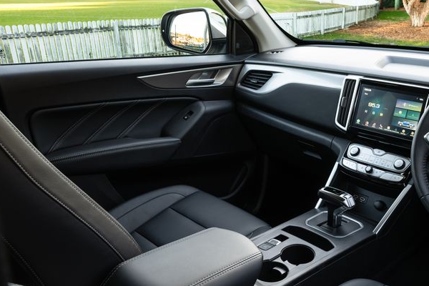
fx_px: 417
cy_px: 149
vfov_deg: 37.8
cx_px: 302
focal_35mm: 35
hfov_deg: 52.8
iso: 100
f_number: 8
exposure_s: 1/40
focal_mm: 21
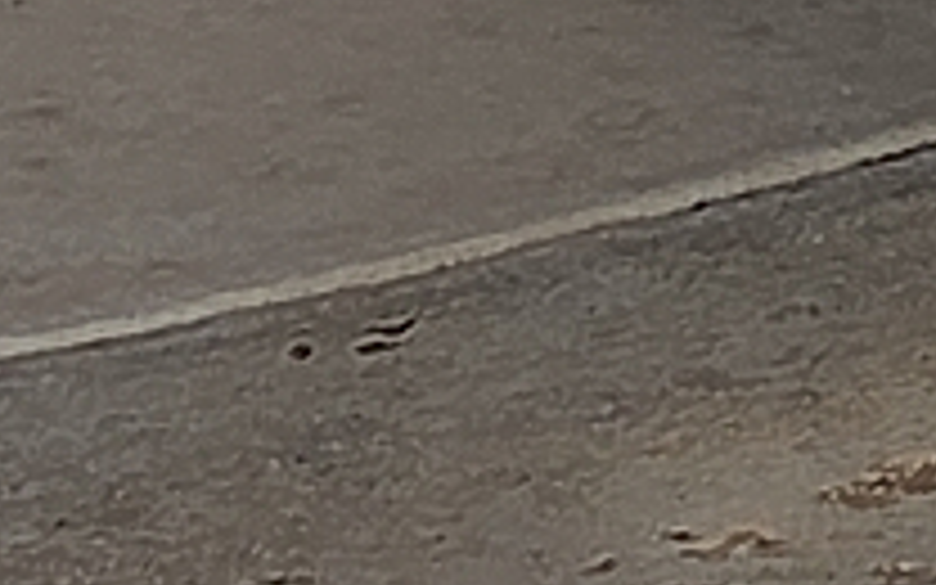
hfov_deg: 6.1
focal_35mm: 301
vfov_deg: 4.1
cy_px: -1719
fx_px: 7678
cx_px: 3339
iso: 76
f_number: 1.8
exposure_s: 1/2500
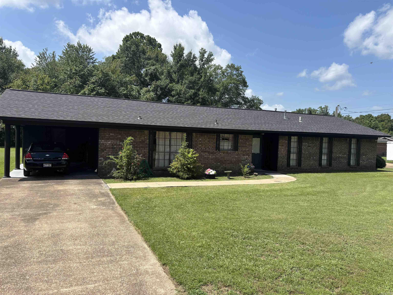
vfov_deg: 53.1
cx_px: 196
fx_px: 295
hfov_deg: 67.3
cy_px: 148
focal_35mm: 26
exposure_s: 1/2710
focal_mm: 5.96
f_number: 1.6
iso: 50
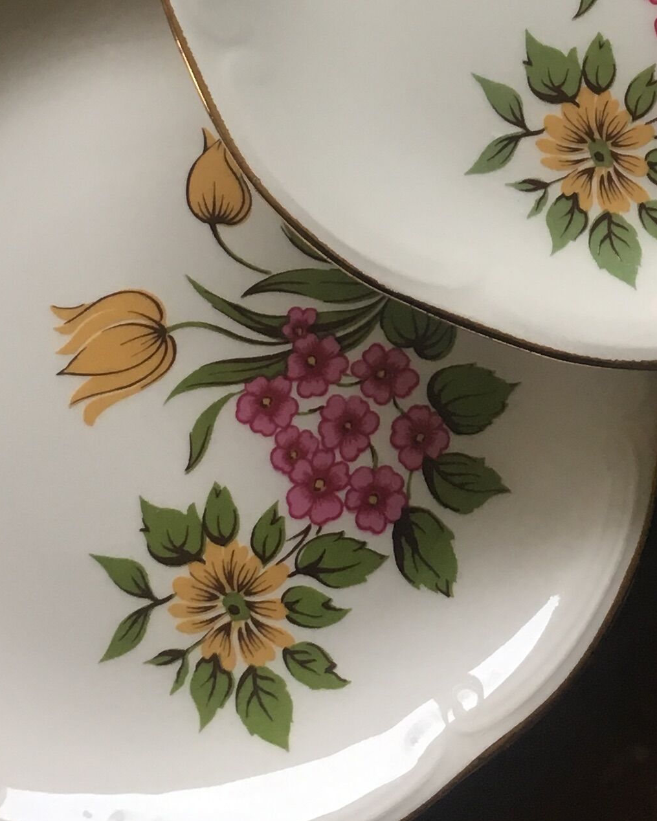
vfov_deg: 20.5
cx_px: 643
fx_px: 2187
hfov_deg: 16.8
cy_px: -10
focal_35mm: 90
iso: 40
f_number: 2.2
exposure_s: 1/33
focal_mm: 4.15
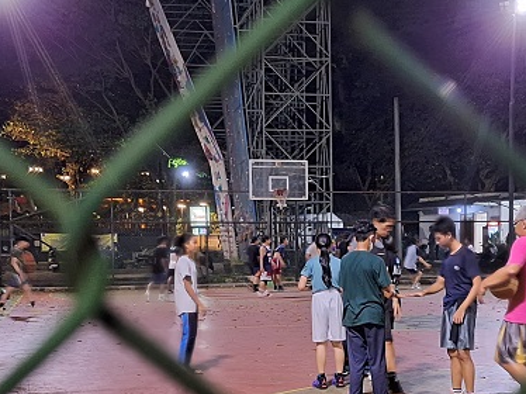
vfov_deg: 23.1
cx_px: 290
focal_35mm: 63
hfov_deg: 30.7
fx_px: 957
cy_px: 284
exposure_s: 1/25
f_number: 1.8
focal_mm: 5.54
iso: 500
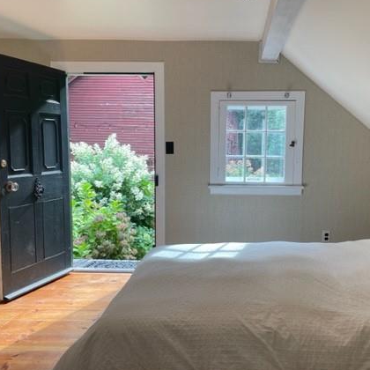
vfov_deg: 47.2
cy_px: 199
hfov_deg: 47.2
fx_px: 423
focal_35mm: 35
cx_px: 201
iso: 40
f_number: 1.6
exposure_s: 1/120
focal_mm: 4.2
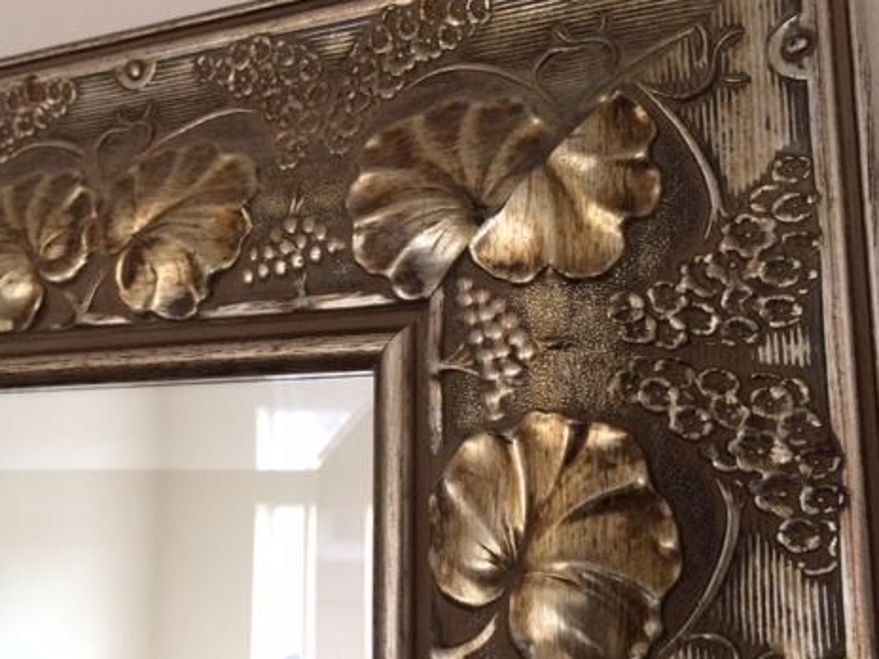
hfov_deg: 46.3
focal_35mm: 40
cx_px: 313
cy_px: 314
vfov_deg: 36.0
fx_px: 1016
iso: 50
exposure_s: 1/30
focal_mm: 4.15
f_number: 2.2
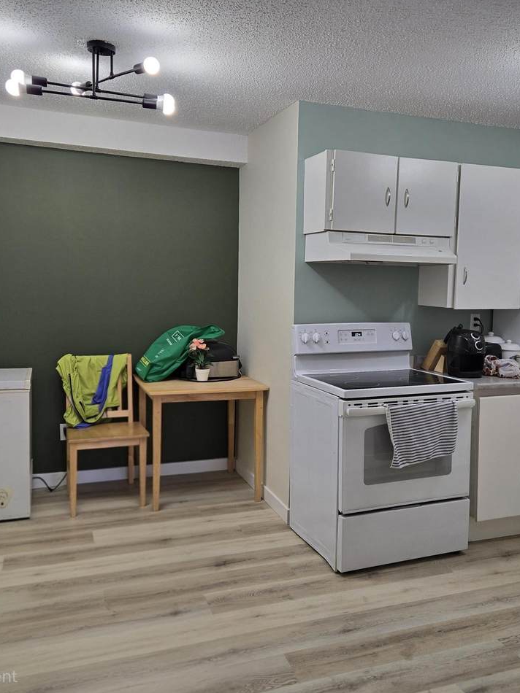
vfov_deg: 58.4
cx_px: 283
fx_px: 621
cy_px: 345
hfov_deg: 45.4
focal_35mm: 31
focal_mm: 5.4
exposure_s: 1/120
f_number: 1.8
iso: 80
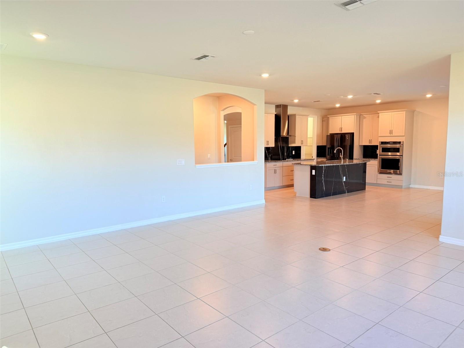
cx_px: 232
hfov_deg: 71.6
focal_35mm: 24
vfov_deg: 56.8
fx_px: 322
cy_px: 174
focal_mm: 6.76
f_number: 1.78
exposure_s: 1/120
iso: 125
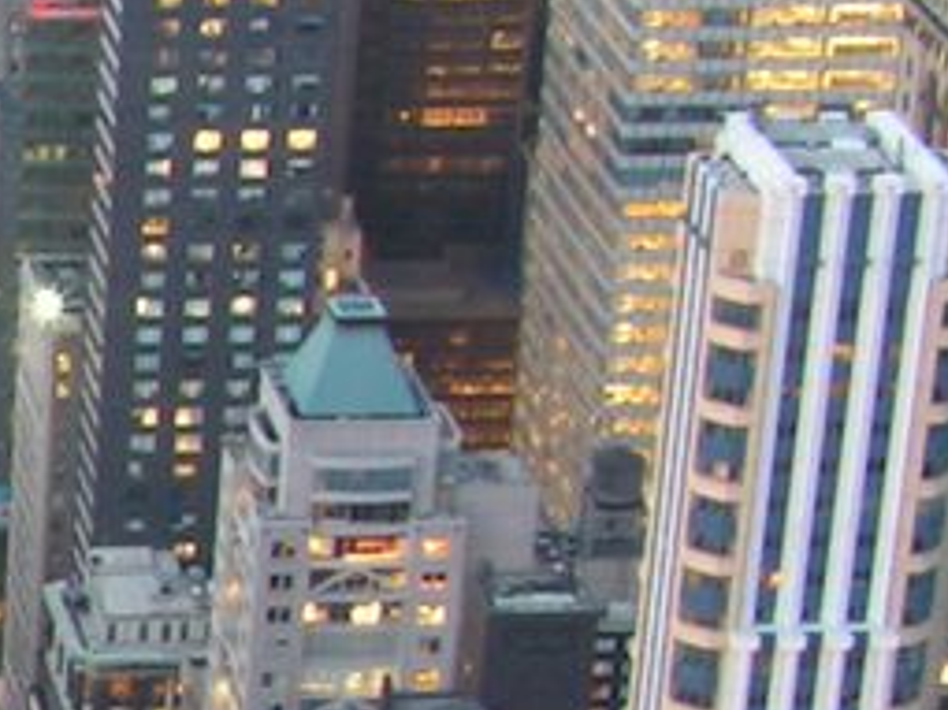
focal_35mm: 191
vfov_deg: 7.7
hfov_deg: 9.7
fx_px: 5228
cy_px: 993
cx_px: -918
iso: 50
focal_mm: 6.3
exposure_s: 6
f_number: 6.3
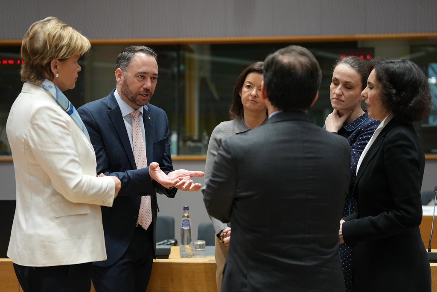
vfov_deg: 19.5
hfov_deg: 28.8
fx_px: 850
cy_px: 146
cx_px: 218
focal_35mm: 70
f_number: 2.8
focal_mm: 70
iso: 1600
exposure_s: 1/320
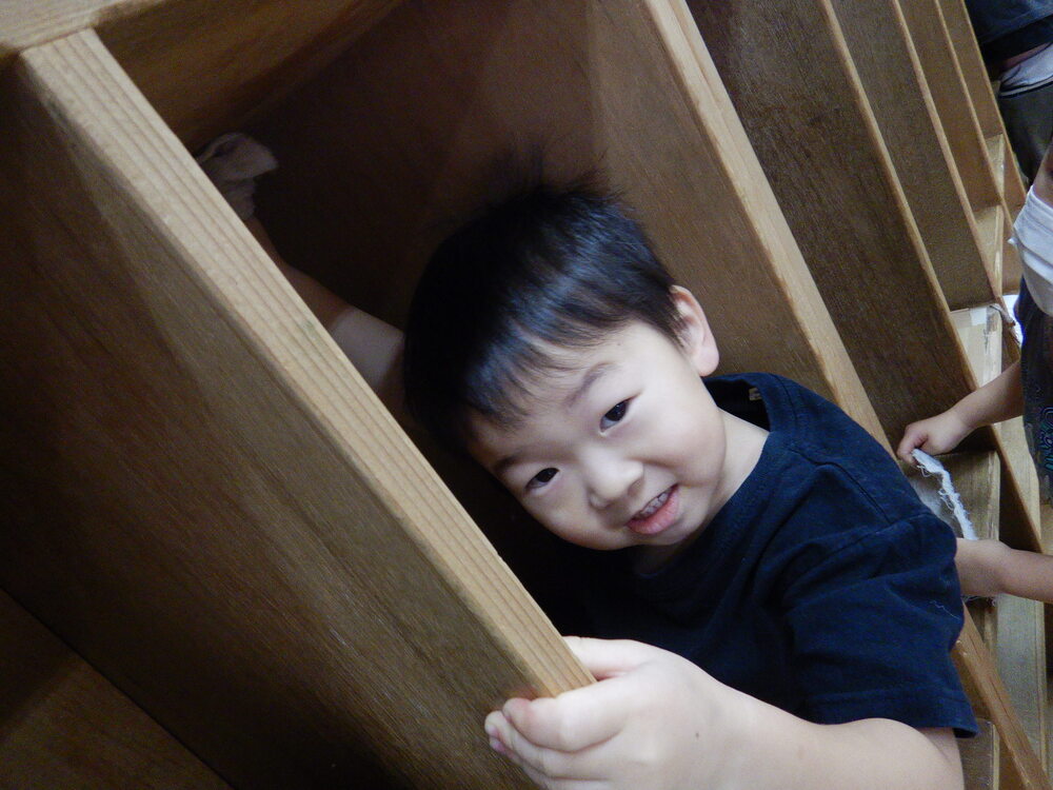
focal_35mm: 24
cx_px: 526
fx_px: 730
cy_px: 395
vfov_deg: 56.8
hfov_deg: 71.6
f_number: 2.8
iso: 200
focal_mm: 4.3
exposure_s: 1/30
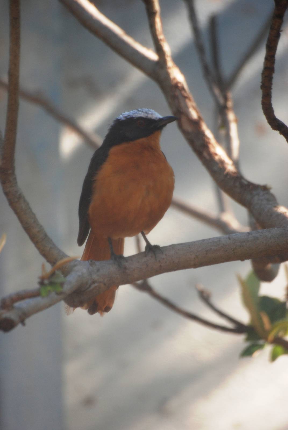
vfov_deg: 4.6
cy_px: 215
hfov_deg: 3.1
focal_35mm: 450
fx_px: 5384
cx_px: 144
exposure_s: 1/100
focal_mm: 300
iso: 400
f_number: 5.6
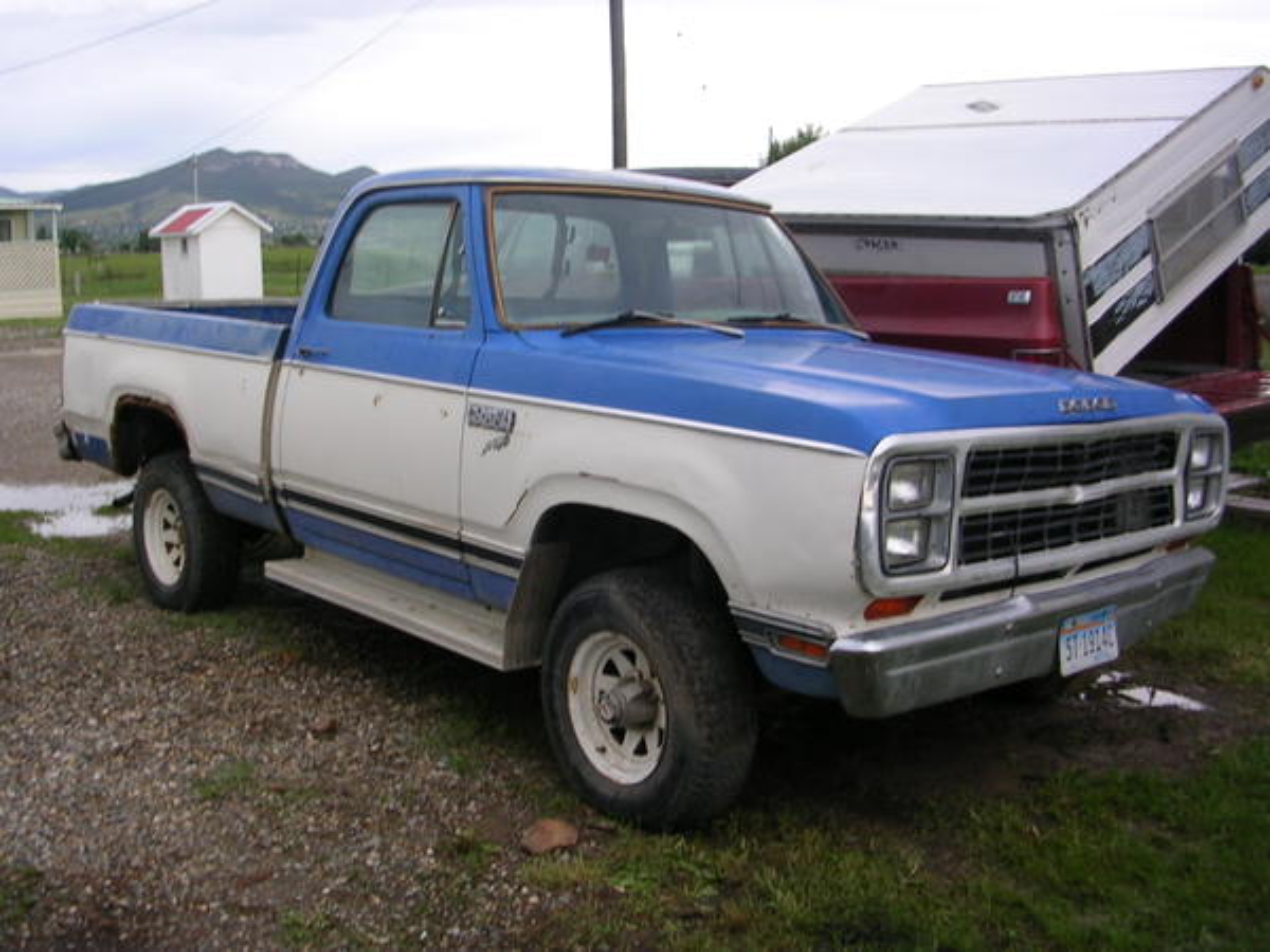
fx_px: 1394
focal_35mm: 38
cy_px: 476
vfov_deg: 37.7
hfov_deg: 49.0
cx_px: 635
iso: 50
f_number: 2.8
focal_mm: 5.8
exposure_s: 1/22.6
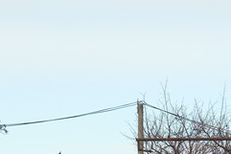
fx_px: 3152
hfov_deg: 4.1
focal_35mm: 491
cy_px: 145
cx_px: 508
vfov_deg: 2.8
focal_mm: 62.4
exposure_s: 1/500
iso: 400
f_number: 5.6
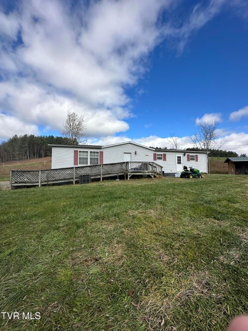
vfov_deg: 102.1
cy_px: 166
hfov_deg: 85.7
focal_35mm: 14
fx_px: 134
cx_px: 124
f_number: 2.2
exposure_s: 1/1689
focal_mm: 2.22
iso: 50
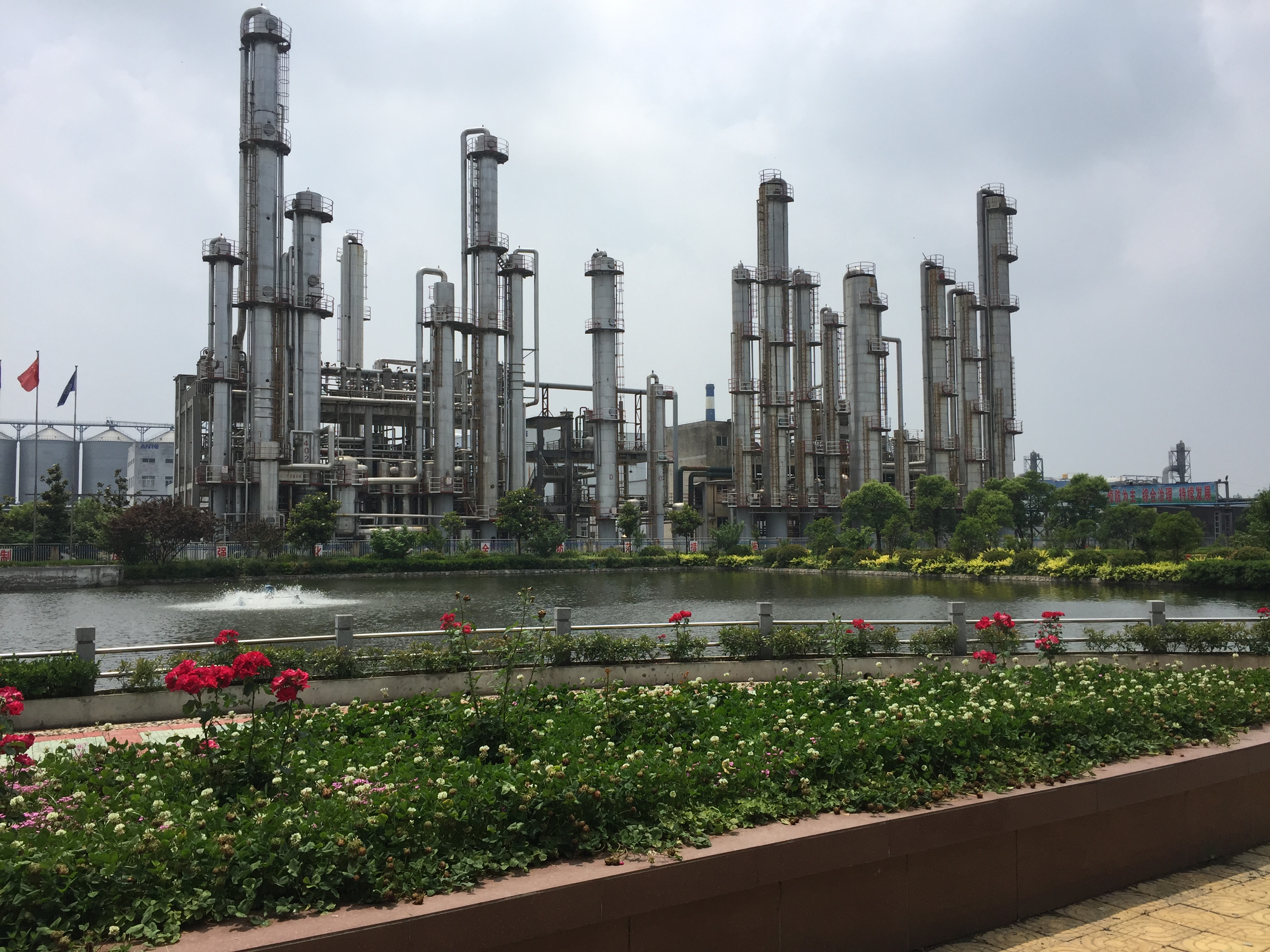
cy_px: 476
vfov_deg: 48.2
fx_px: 1064
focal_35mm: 29
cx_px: 635
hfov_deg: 61.7
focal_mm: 4.15
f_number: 2.2
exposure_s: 1/3300
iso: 32
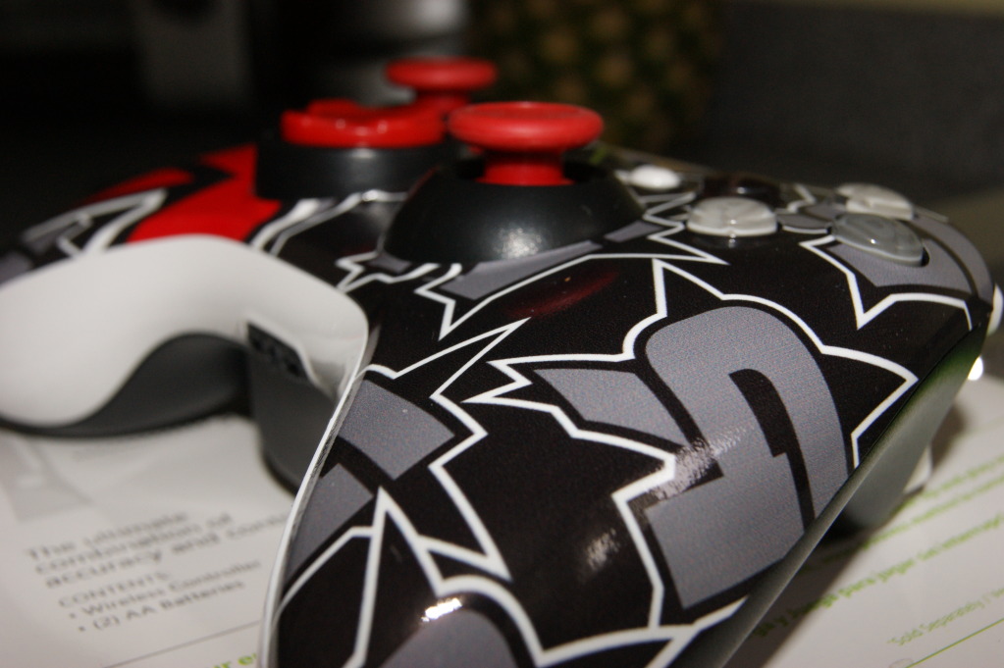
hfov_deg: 37.9
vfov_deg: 25.7
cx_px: 502
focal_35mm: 52
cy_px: 334
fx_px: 1463
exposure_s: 1/60
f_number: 10
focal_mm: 35
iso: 400
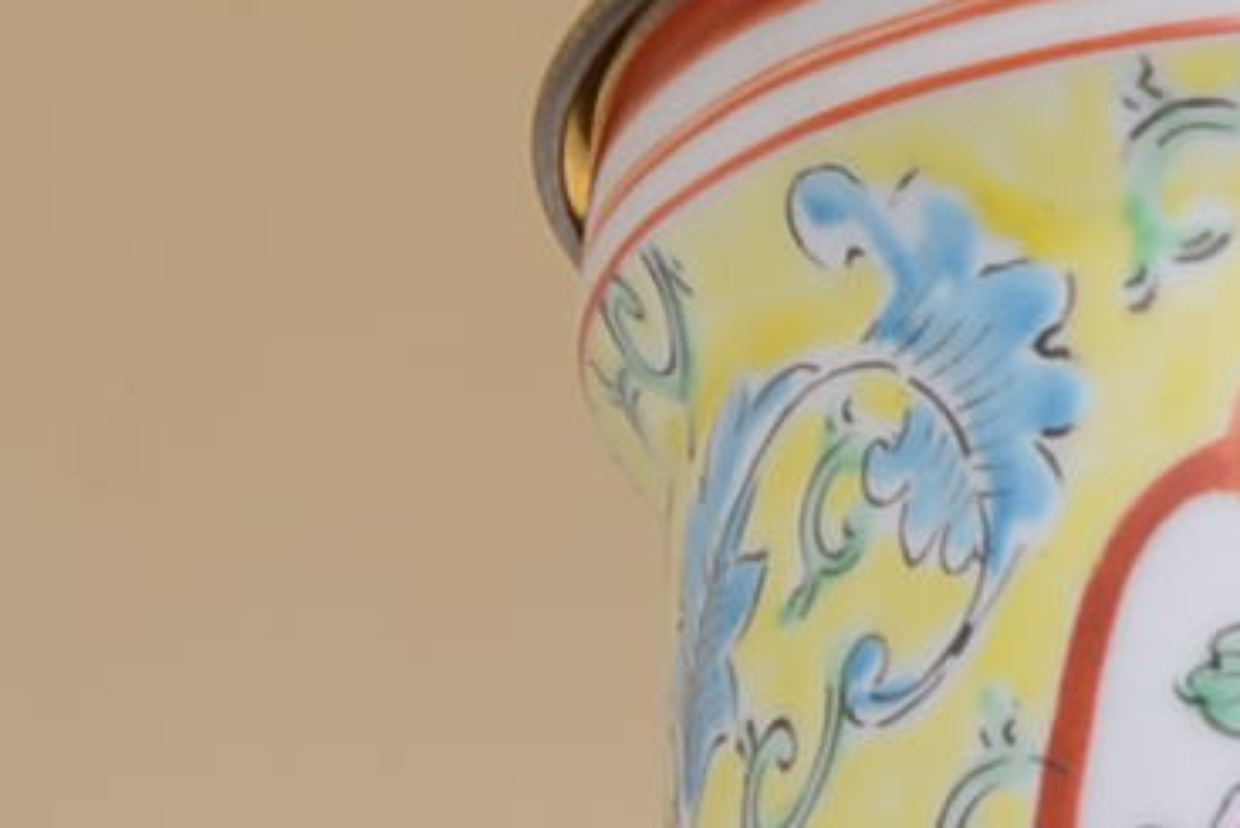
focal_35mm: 452
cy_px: -335
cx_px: 1487
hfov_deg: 4.5
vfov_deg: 3.0
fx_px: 15586
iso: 125
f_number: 11
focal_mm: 45
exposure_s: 1/125
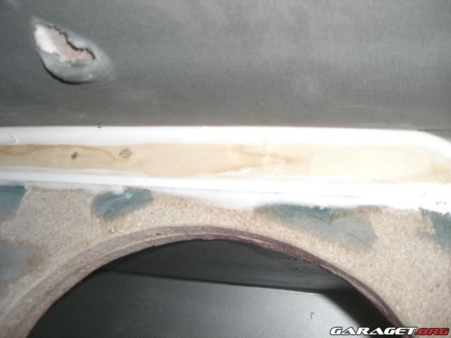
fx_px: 495
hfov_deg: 49.0
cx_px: 226
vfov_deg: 37.7
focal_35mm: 38
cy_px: 169
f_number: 2.7
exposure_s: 1/60
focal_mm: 6.2
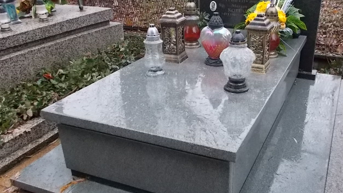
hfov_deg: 54.8
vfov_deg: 32.8
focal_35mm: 36
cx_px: 210
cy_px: 97
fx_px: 327
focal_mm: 4.6
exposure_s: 1/250
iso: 400
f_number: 3.2
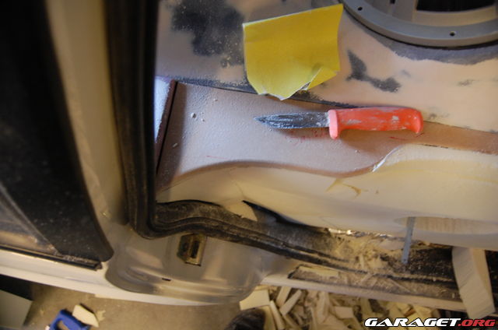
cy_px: 165
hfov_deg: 67.5
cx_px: 249
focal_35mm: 27
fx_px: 373
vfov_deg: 47.7
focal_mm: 18
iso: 800
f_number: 3.5
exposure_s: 1/15
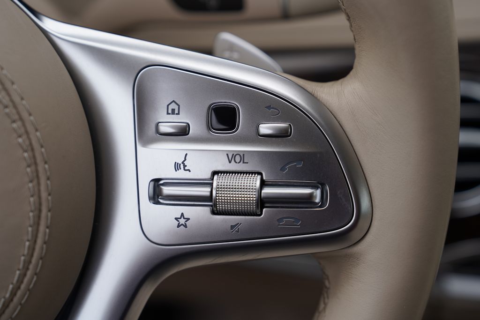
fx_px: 933
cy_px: 160
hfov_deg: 28.8
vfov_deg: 19.5
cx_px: 240
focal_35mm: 70
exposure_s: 1/200
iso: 100
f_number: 4.5
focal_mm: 70
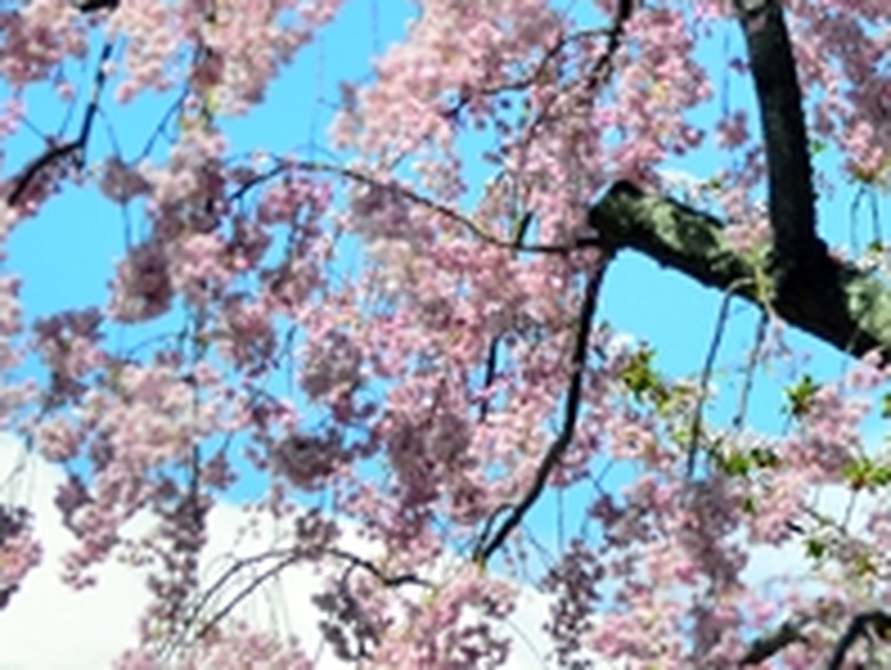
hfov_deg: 5.2
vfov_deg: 3.9
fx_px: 9793
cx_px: 414
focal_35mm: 380
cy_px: 400
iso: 400
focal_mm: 98
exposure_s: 1/6400
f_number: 4
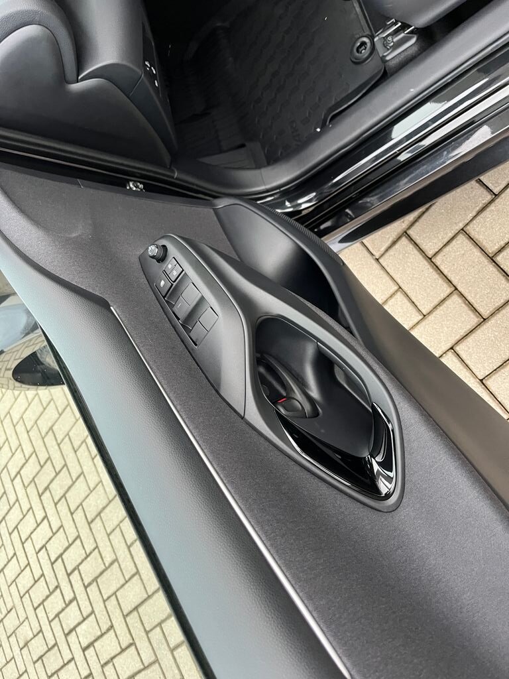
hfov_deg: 53.1
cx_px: 254
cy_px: 340
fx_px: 510
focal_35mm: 26
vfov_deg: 67.3
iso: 250
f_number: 1.6
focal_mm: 5.1
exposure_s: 1/60
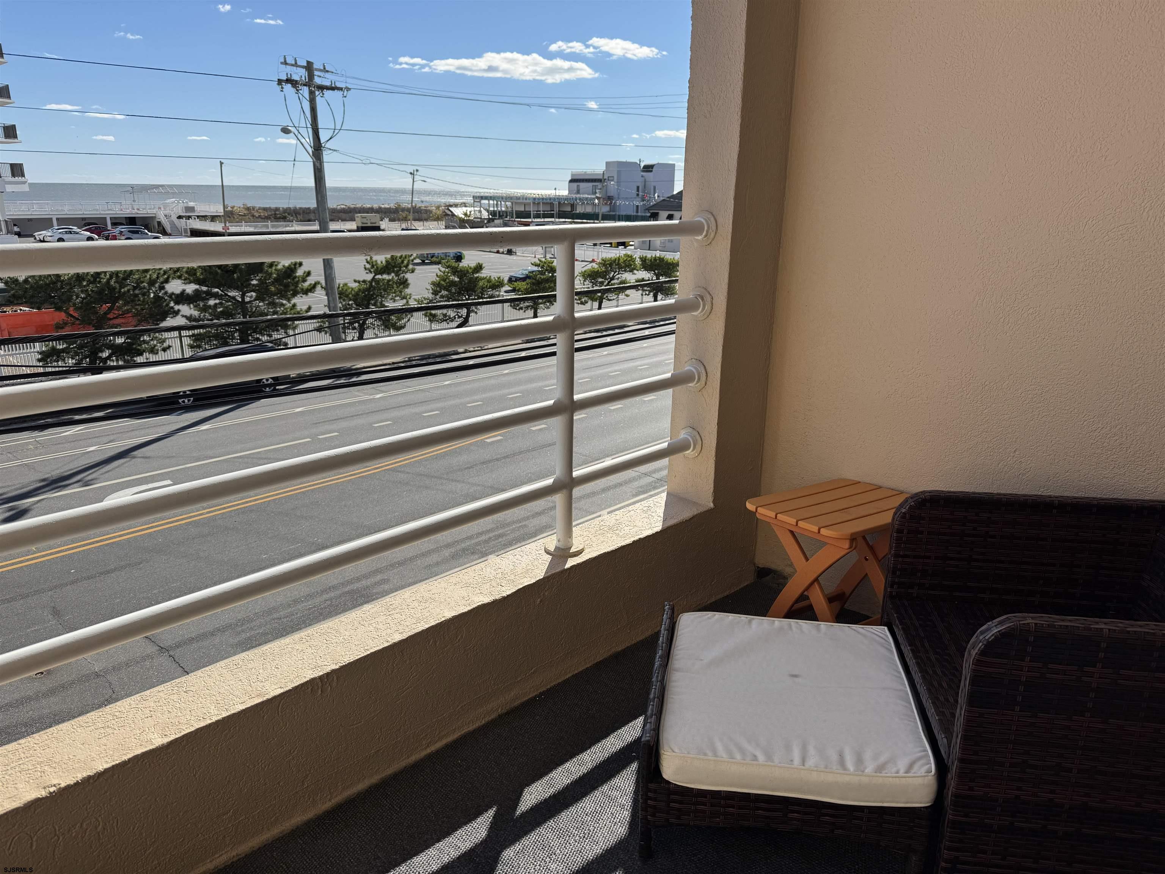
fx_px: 808
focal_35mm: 24
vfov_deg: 56.8
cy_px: 437
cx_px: 582
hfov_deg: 71.6
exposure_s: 1/4310
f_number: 1.78
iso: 80
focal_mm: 6.76
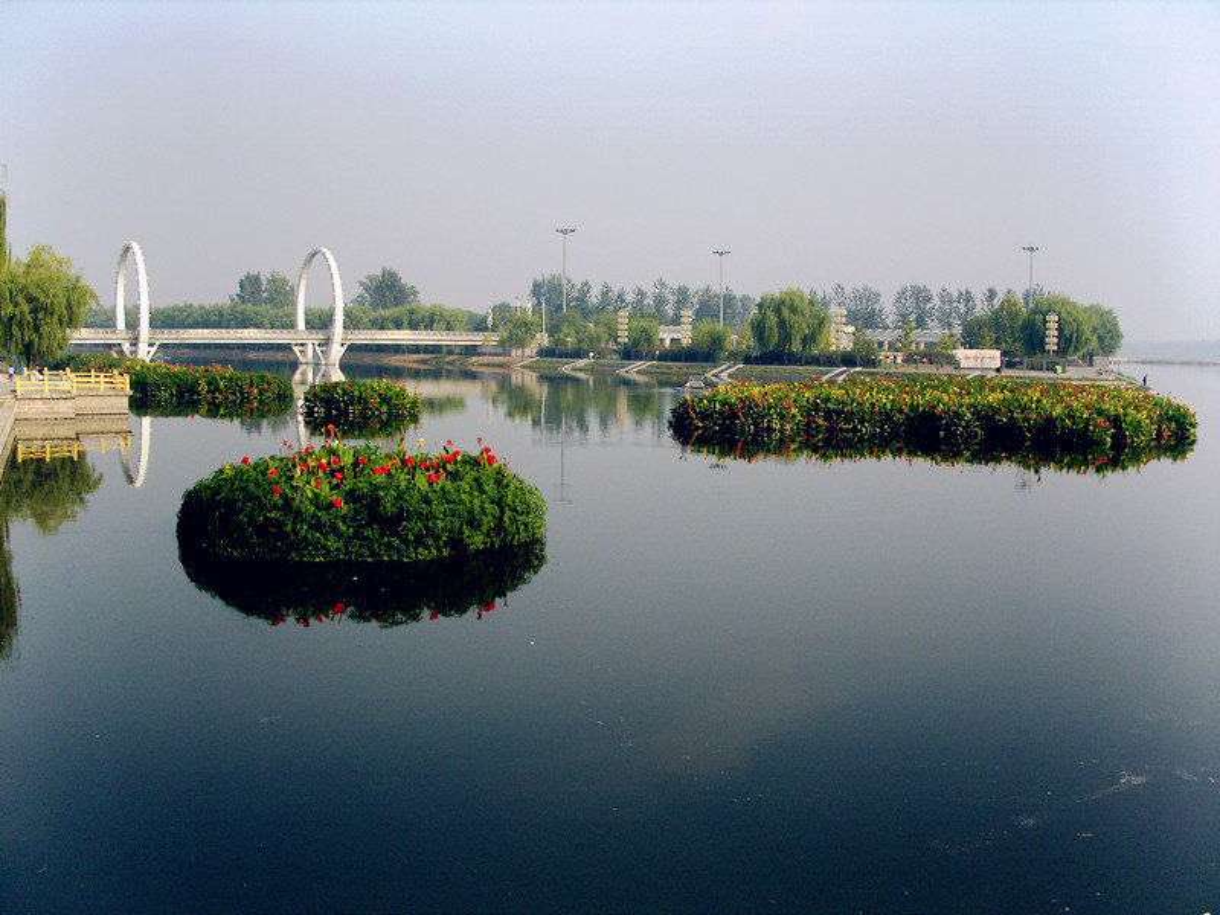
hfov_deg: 49.0
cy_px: 458
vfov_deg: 37.7
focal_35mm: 38
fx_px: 1339
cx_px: 610
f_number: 3.7
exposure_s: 1/1000
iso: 80
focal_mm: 7.8
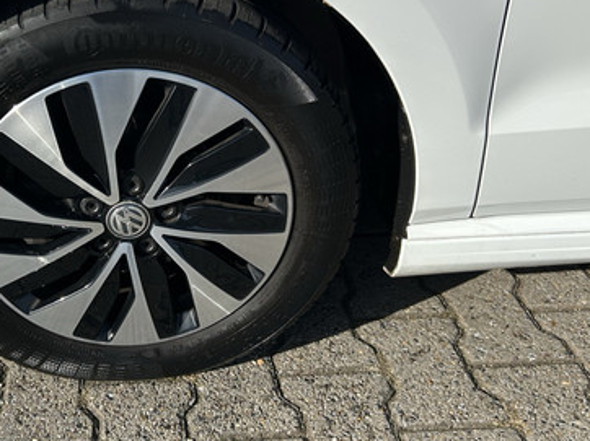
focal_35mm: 46
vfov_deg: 31.4
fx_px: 784
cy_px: 172
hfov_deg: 39.7
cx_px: 124
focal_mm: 5.7
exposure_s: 1/6211
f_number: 1.5
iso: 50
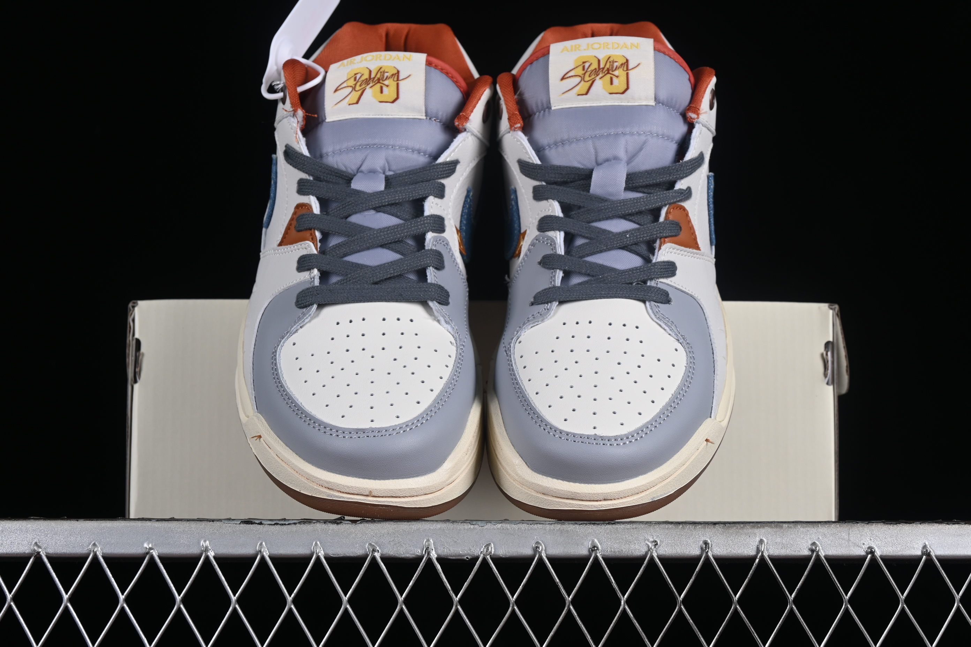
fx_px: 2023
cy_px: 324
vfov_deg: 18.2
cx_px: 486
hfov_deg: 27.0
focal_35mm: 75
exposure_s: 1/80
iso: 160
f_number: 8
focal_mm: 50
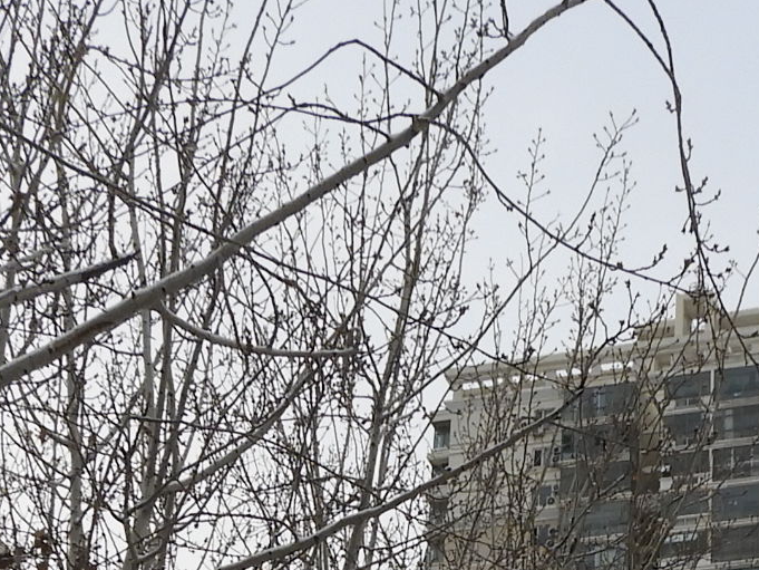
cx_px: 525
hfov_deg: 17.1
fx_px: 2522
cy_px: 988
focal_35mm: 115
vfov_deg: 12.0
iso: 100
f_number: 3.3
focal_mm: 4.3
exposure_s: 1/200
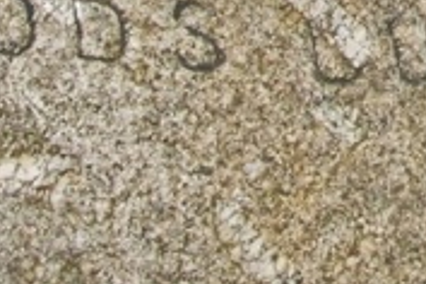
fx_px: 1846
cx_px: 881
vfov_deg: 7.8
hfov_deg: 11.7
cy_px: -517
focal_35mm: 156
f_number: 16
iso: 400
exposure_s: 1/80
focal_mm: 18
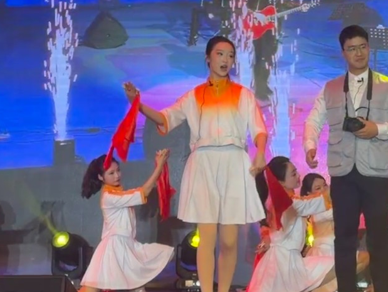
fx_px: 1391
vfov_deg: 11.9
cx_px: 345
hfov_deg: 15.7
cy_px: 79
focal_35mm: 124
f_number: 1.78
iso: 64
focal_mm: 6.76
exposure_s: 1/296
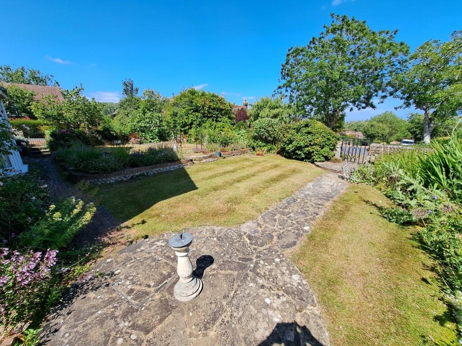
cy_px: 173
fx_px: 174
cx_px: 231
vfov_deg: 89.9
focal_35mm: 13
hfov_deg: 106.2
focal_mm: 1.74
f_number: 2.2
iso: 50
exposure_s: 1/814
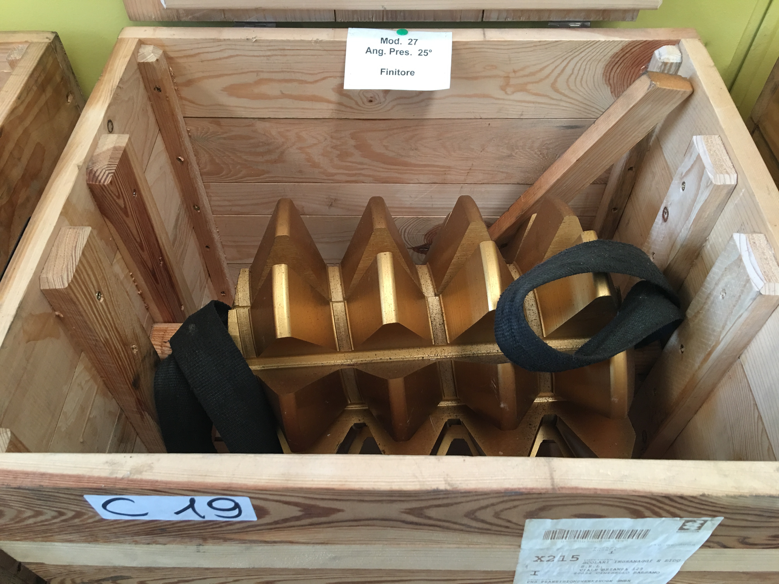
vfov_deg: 48.2
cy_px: 292
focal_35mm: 29
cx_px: 390
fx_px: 653
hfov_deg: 61.7
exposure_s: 1/17
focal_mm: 4.15
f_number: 2.2
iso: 64
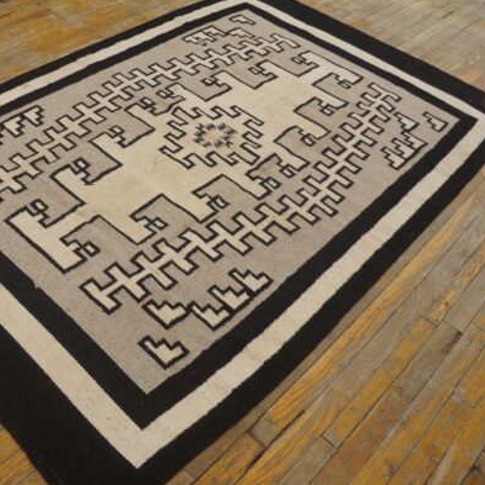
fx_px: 555
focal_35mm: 35
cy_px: 241
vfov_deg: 47.2
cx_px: 170
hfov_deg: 46.6
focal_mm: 18
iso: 800
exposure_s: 1/60
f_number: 4
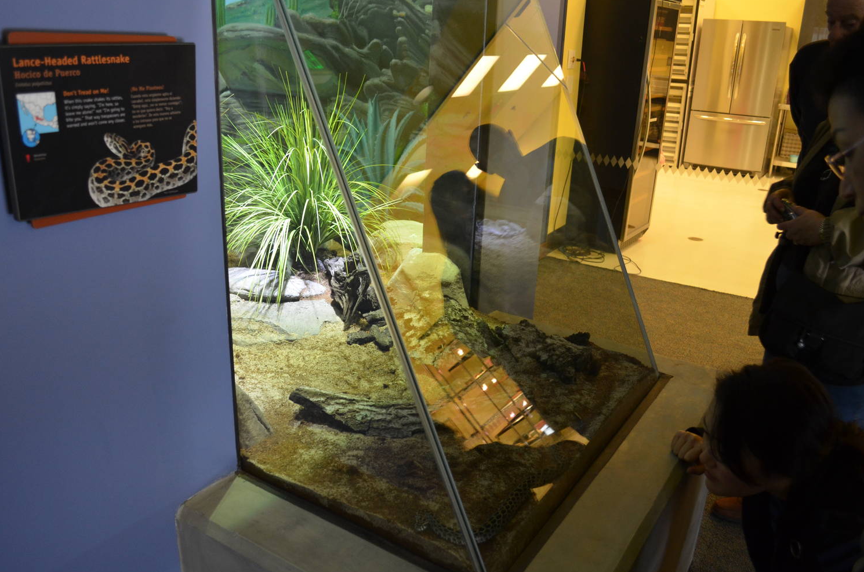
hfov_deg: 63.7
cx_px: 406
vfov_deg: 44.8
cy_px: 298
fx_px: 695
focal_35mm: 29
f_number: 3.5
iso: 800
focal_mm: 18
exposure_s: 1/50
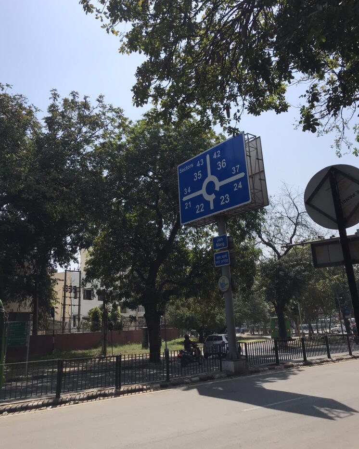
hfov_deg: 48.5
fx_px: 399
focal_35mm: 30
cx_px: 177
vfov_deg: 58.7
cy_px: 205
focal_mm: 3.99
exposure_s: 1/3096
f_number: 1.8
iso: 20
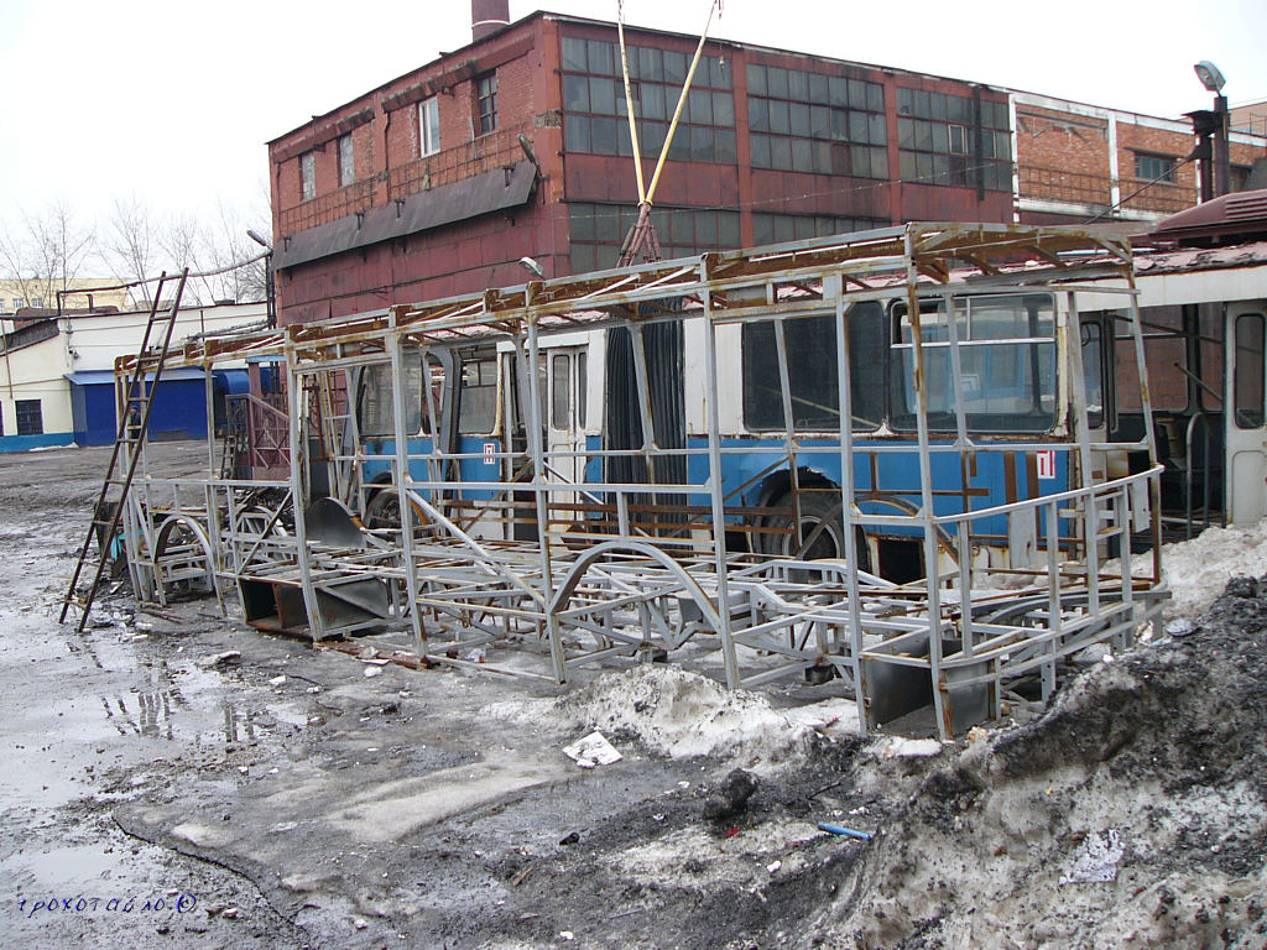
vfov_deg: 39.7
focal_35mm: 36
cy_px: 475
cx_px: 634
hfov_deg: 51.4
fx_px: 1318
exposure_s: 1/25
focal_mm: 6
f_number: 2.8
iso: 50
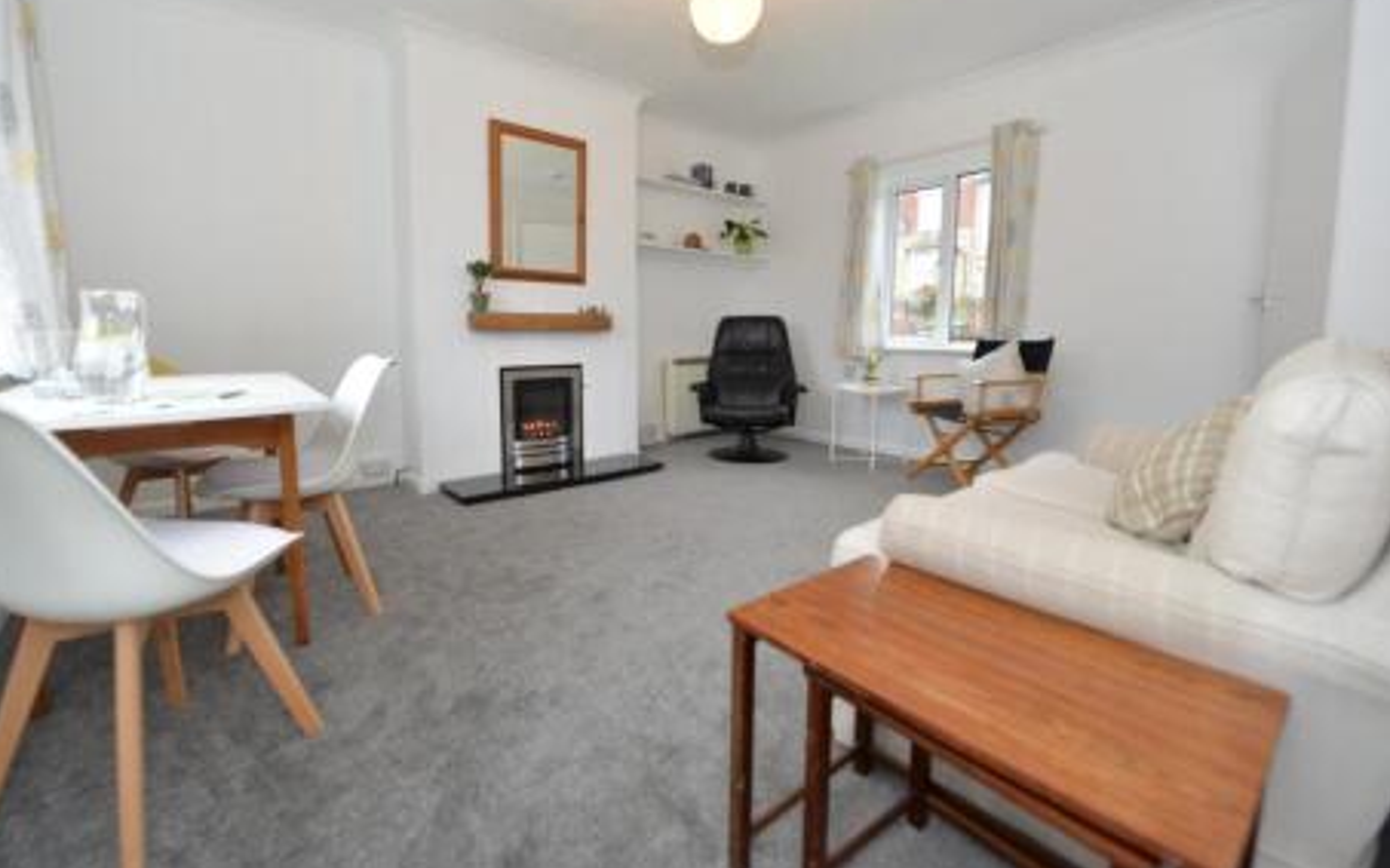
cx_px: 666
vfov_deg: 74.6
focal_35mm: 15
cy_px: 391
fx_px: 568
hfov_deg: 101.4
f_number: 4
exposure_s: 1/60
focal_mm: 14
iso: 500
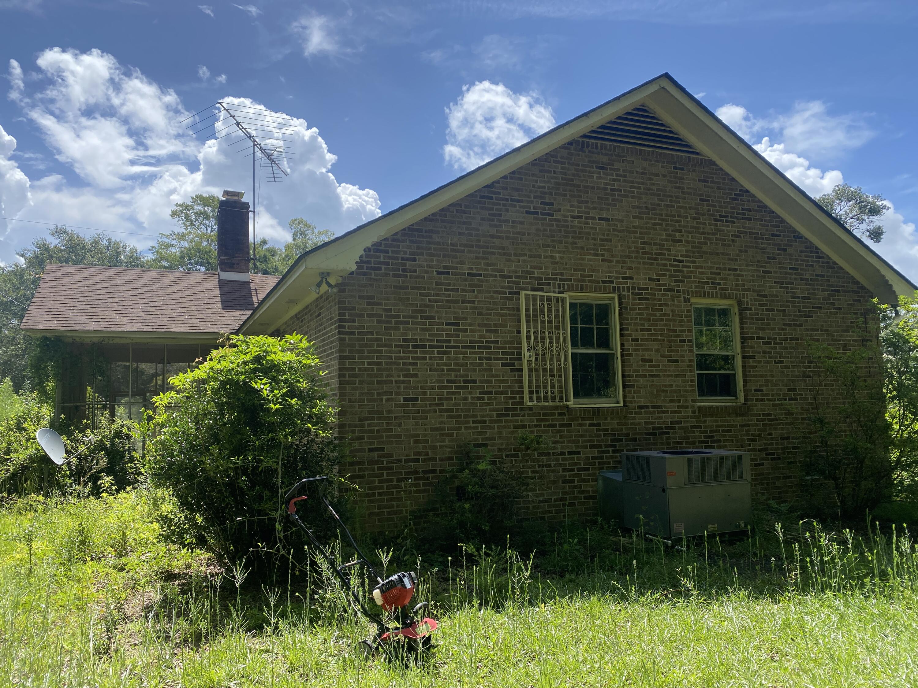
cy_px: 344
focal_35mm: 26
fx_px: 690
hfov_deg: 67.3
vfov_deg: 53.1
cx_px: 459
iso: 32
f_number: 1.8
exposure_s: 1/2358
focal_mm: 4.25
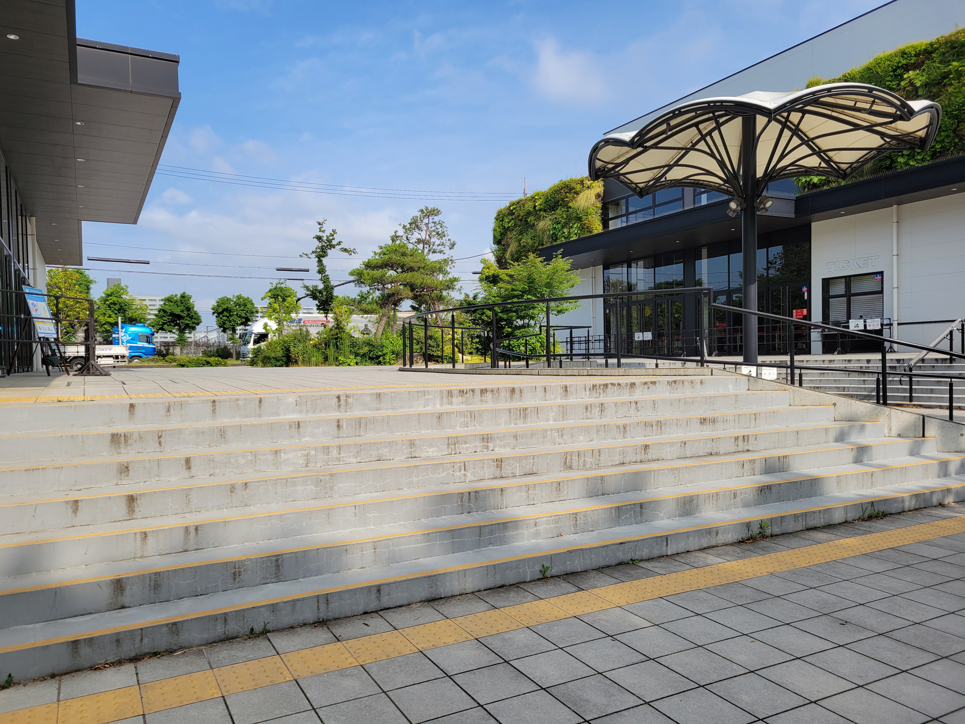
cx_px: 482
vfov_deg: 53.1
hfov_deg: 67.3
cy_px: 362
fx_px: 725
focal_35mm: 26
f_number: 1.8
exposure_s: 1/2222
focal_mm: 5.4
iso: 40
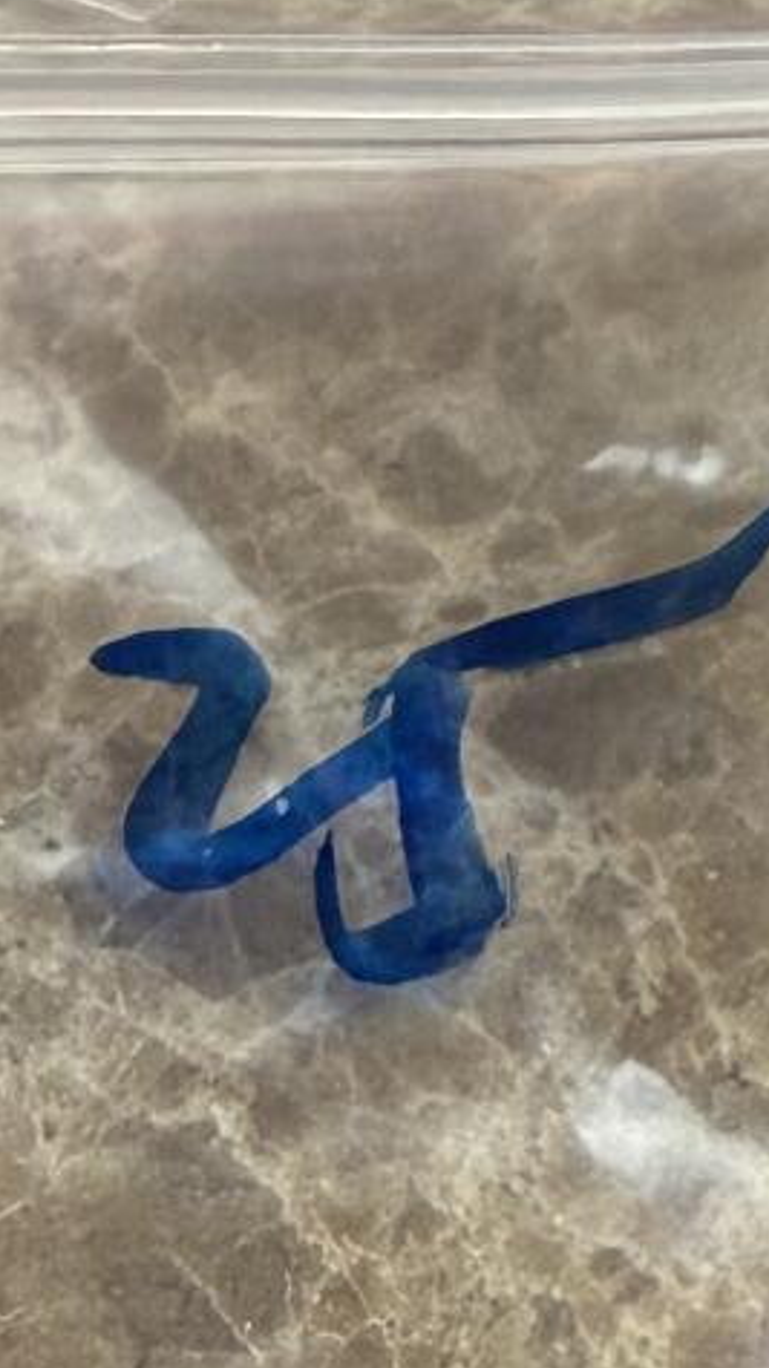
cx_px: -320
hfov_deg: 11.8
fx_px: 3591
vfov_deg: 20.6
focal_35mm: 99
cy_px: 1486
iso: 64
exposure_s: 1/99
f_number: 2.2
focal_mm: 2.22
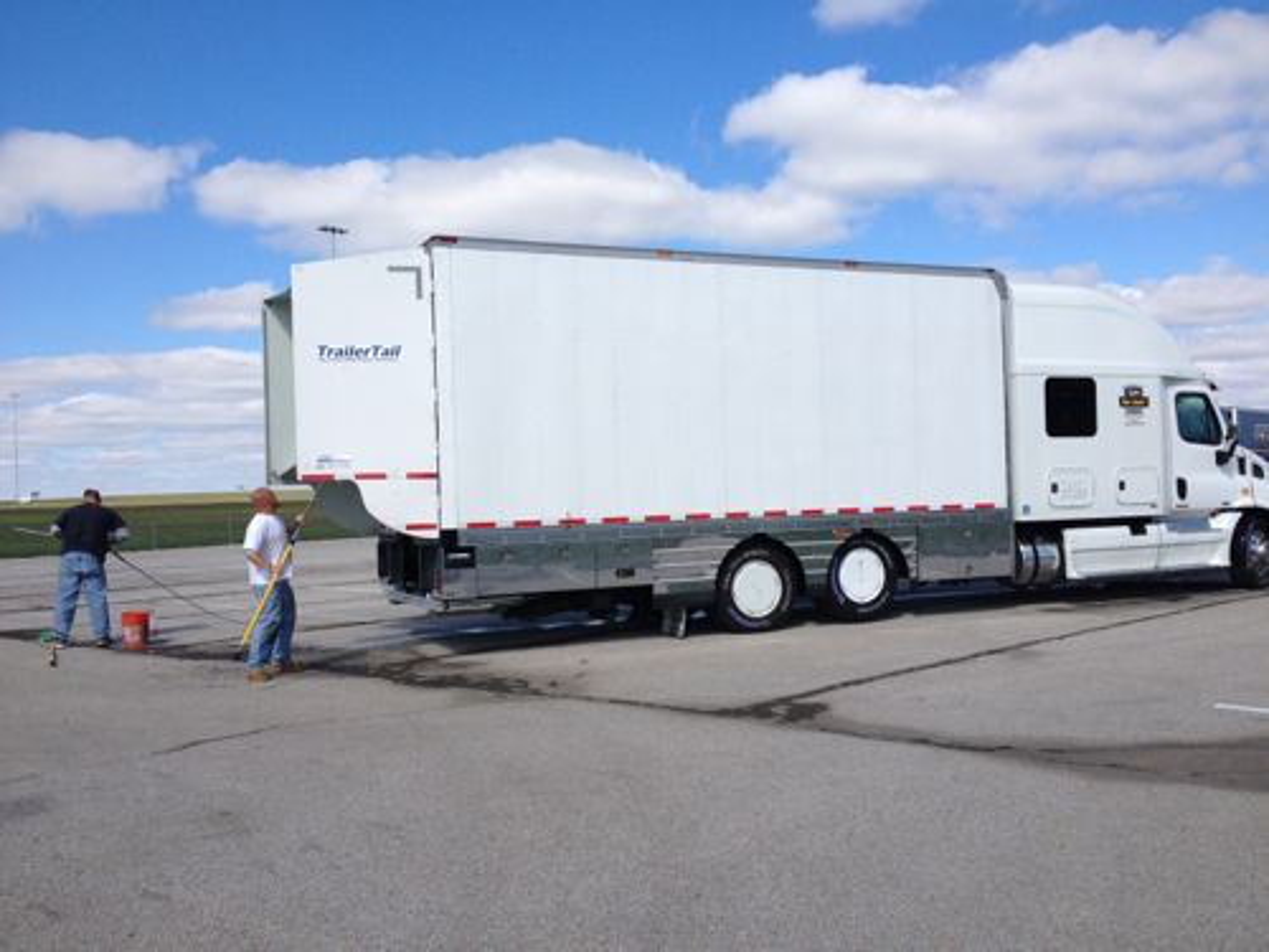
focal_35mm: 35
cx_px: 634
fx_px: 1283
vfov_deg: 40.7
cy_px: 476
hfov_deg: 52.6
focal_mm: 4.28
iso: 50
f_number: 2.4
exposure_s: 1/2045
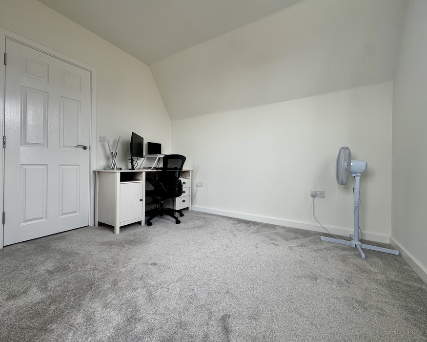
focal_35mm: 15
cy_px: 167
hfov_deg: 96.7
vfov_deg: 84.0
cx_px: 203
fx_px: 190
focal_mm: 2.22
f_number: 2.2
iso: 40
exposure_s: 1/123
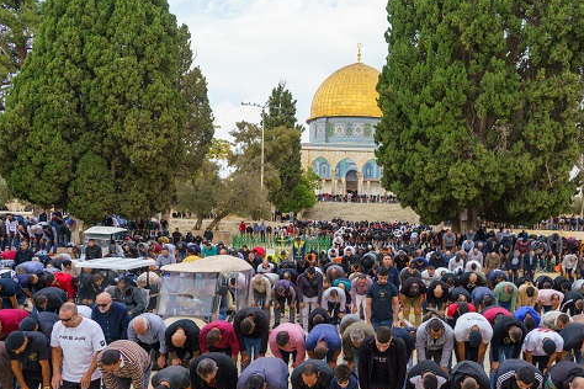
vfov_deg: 34.9
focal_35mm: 38
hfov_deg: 50.2
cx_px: 362
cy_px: 240
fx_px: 616
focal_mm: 30
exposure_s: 1/350
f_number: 5.6
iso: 320
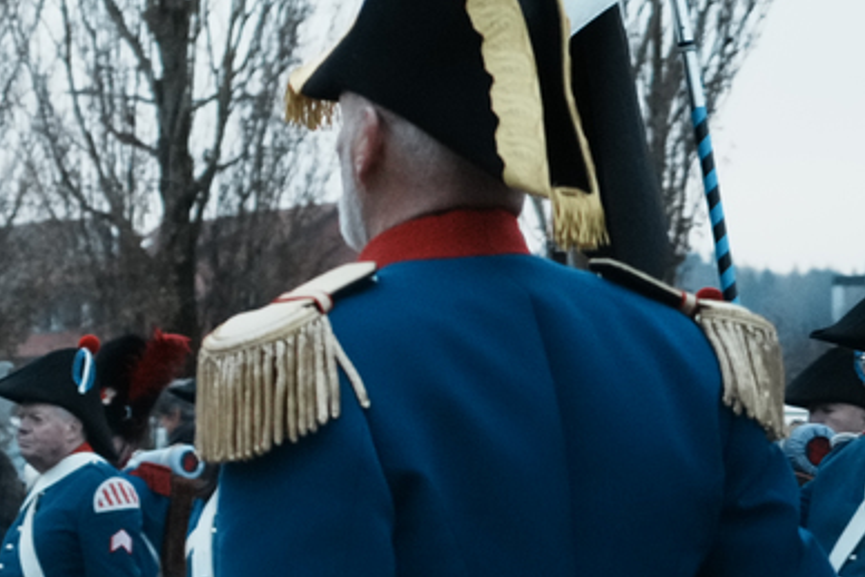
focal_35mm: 170
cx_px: -401
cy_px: 432
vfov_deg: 8.1
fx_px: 4086
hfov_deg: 11.6
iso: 4000
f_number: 5
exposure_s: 1/500
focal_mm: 55
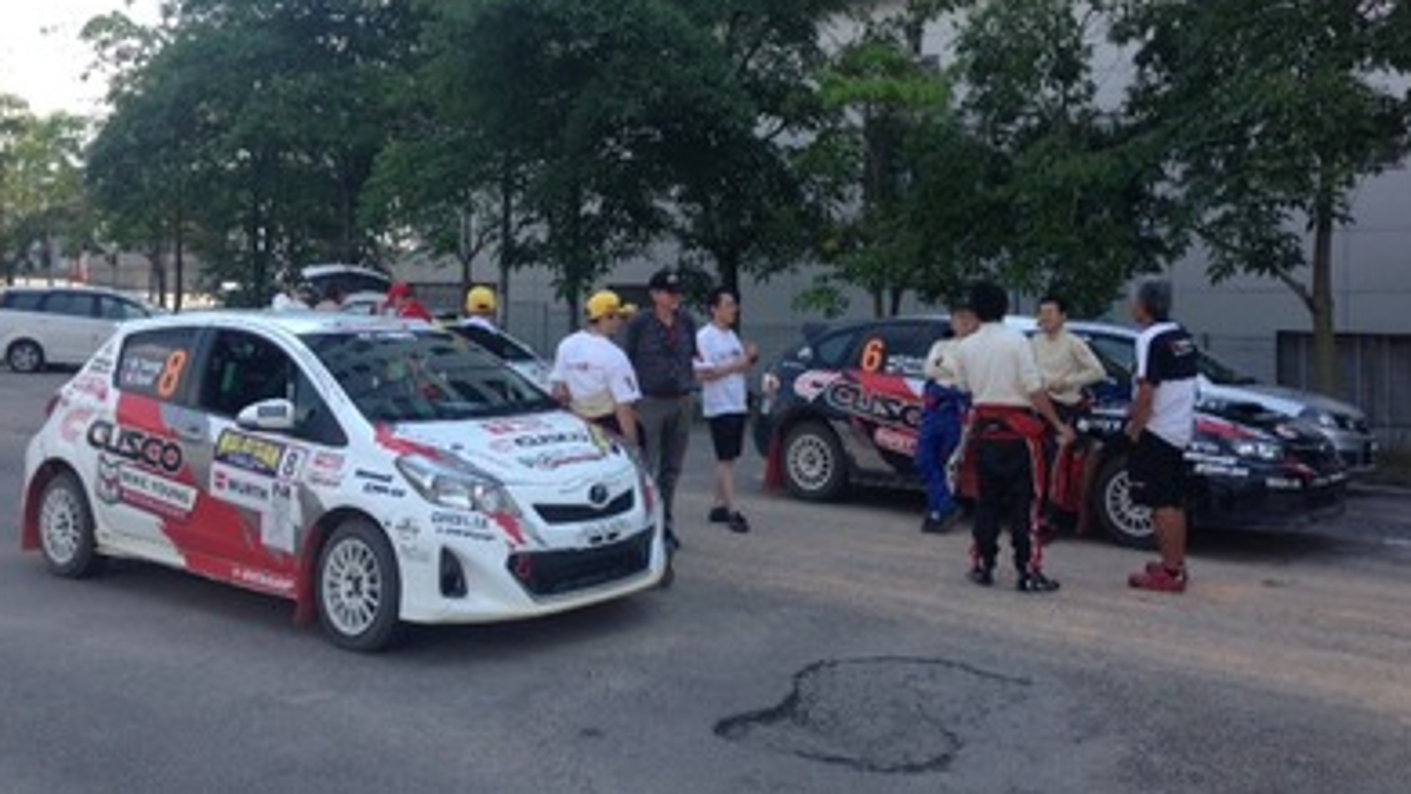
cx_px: 704
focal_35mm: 37
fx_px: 1385
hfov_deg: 54.0
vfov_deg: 31.7
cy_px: 257
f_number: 2.4
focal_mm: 4.13
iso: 50
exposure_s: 1/763
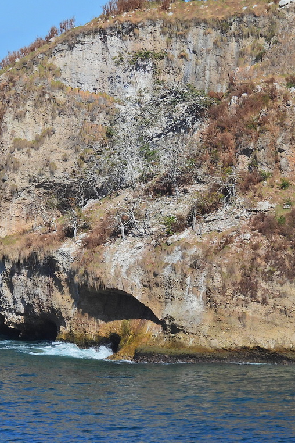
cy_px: 203
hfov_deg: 4.2
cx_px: -75
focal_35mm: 323
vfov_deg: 6.4
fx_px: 3970
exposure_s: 1/1250
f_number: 4.5
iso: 100
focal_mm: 33
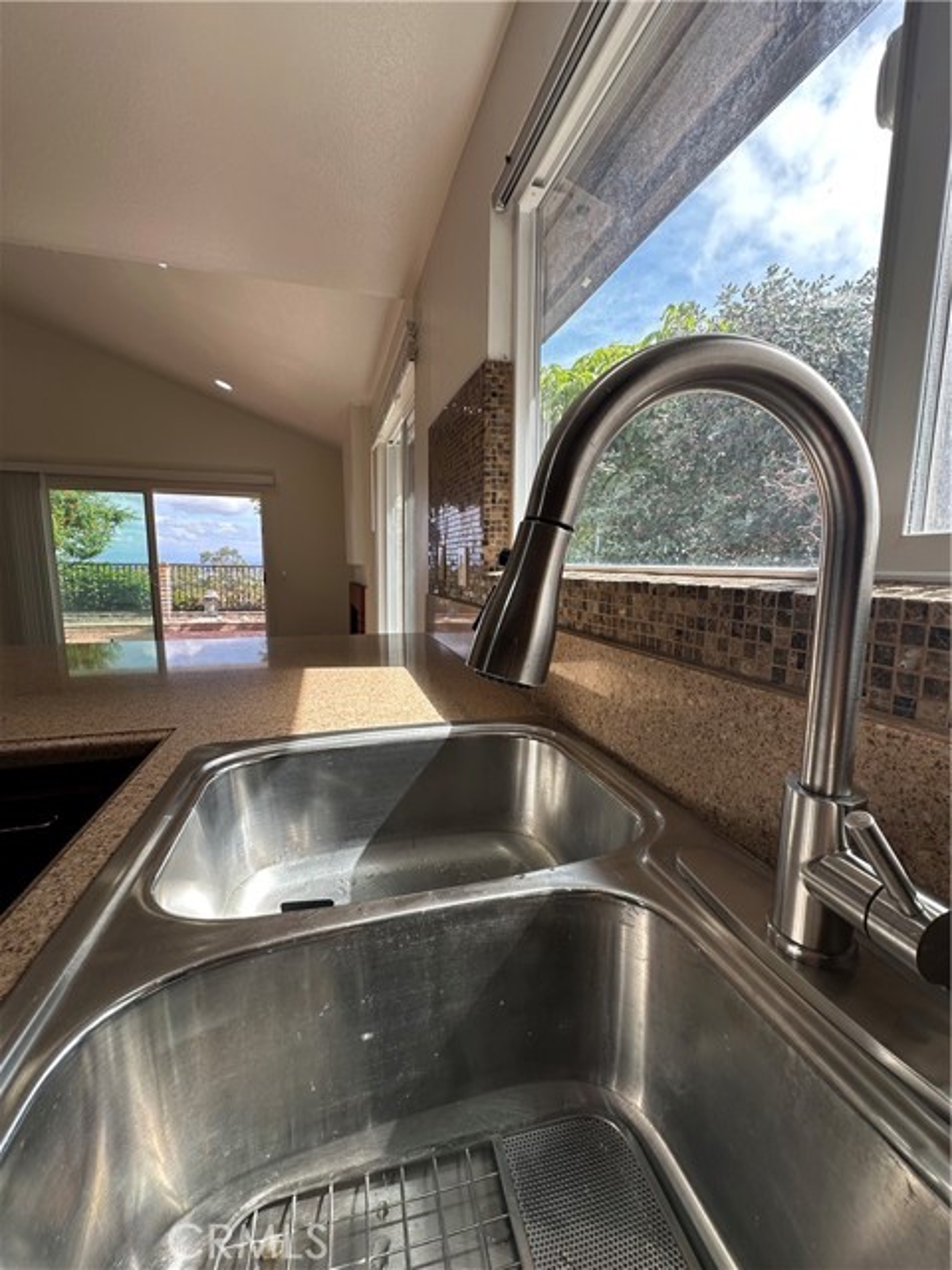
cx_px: 476
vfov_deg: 102.1
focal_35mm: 14
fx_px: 513
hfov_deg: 85.7
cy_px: 635
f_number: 2.2
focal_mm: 2.22
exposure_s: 1/267
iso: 40
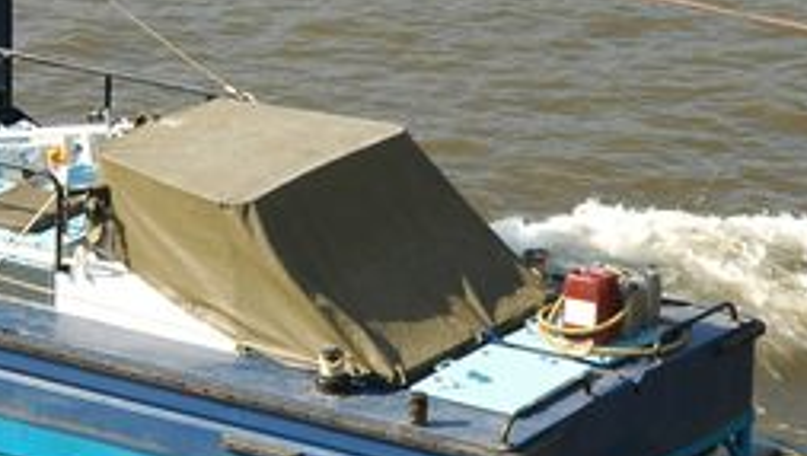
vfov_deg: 5.1
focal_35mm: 239
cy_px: 306
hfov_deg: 9.0
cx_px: 155
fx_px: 5120
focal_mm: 78
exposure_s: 1/200
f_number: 10
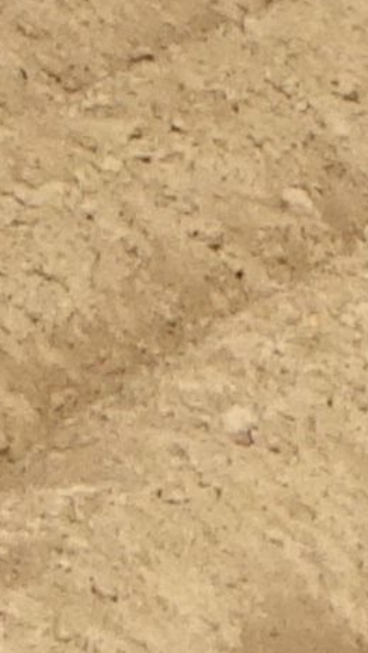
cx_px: 2429
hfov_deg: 1.3
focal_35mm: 917
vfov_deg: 2.4
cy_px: -296
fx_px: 15887
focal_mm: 13.69
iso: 80
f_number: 5
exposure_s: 1/400
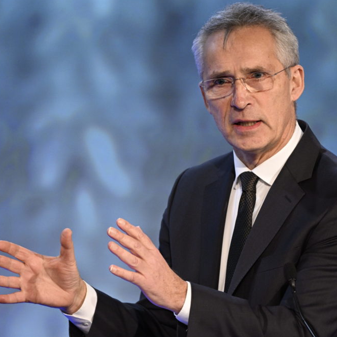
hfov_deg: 2.8
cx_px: 157
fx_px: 6906
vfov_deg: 2.8
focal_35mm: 627
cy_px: 168
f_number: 5.6
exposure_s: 1/320
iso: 4000
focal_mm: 490
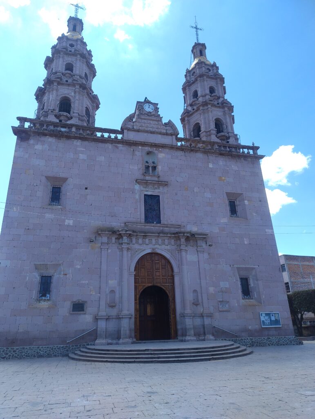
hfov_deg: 56.9
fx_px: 290
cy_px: 210
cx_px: 158
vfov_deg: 71.5
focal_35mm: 24
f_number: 1.8
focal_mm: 5.56
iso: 100
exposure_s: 1/383
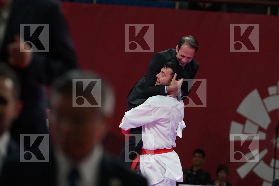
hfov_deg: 6.9
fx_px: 2325
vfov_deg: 4.6
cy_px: 93
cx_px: 140
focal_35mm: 300
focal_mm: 200
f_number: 4
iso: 4000
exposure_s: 1/1000
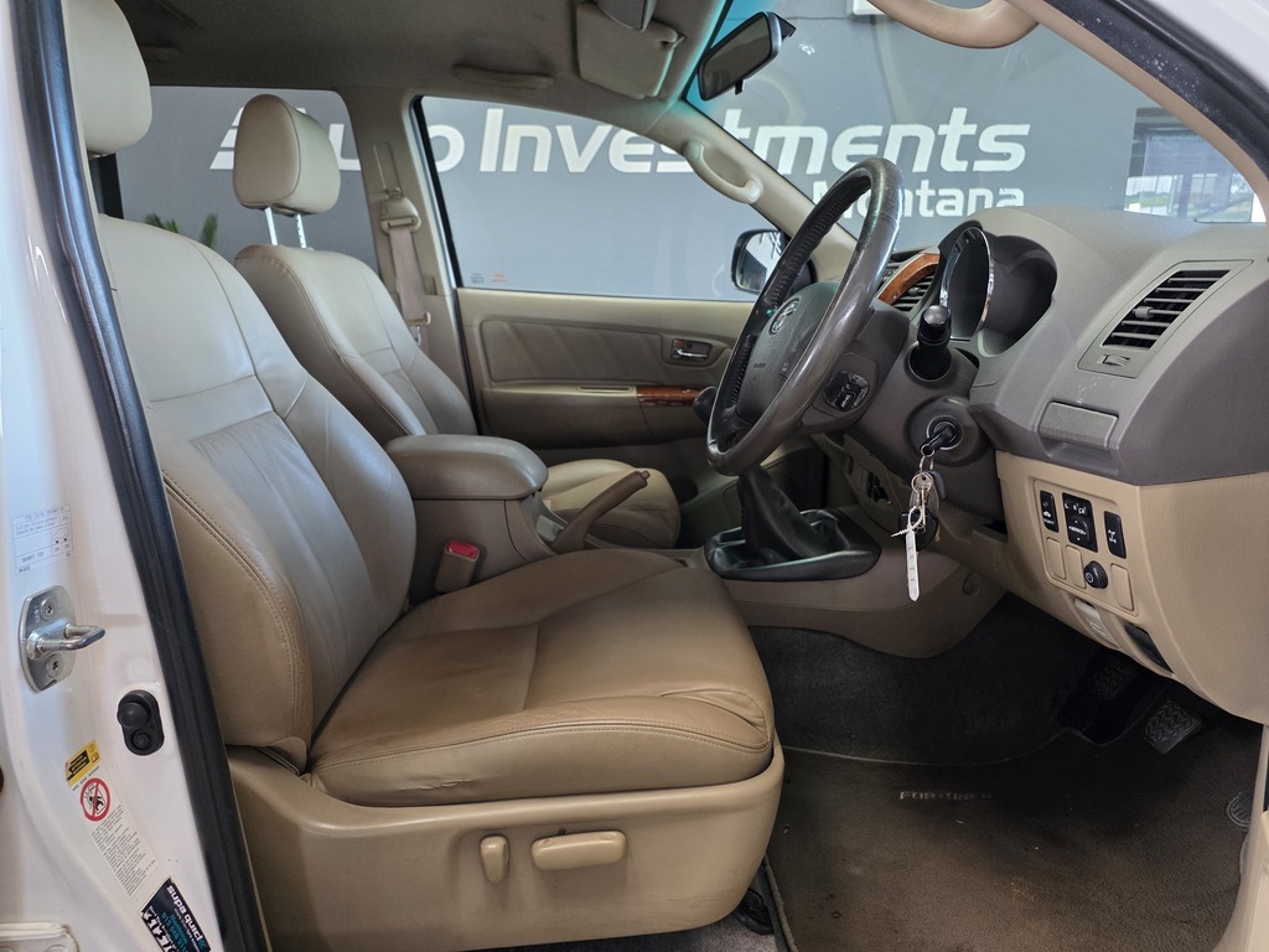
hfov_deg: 73.9
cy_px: 476
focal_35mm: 23
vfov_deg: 58.9
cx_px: 634
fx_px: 843
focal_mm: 6.25
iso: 200
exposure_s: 1/100
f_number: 1.7
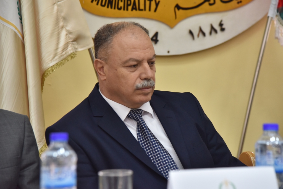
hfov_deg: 17.1
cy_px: 94
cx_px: 142
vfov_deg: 11.4
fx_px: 943
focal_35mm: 120
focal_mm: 120
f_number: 5
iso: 1600
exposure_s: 1/100
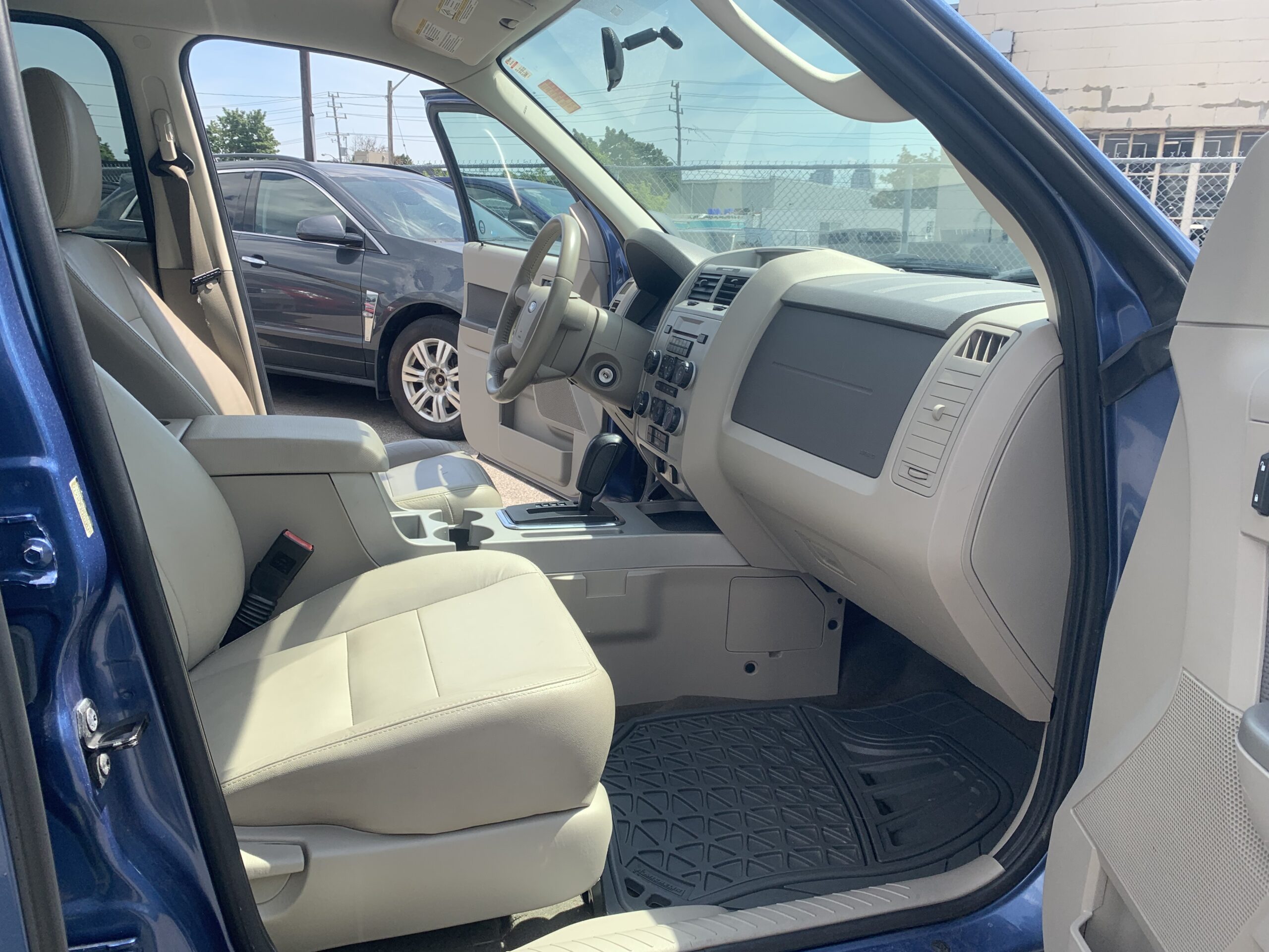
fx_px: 953
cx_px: 634
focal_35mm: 26
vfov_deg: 53.1
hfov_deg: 67.3
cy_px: 476
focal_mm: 4.25
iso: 25
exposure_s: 1/903
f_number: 1.8
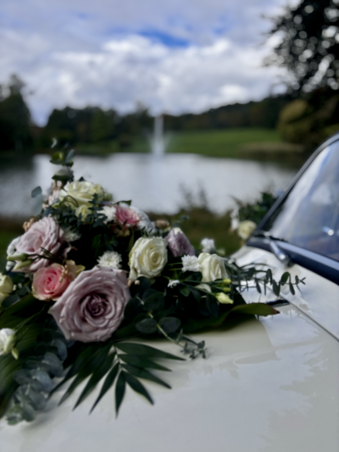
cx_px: 170
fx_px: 339
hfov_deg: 53.1
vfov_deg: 67.3
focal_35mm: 26
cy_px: 226
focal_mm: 5.96
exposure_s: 1/5348
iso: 50
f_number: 1.6
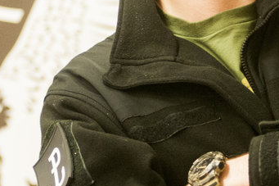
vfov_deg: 3.3
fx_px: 3217
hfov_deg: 5.0
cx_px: 74
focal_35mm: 415
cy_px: -10
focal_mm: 105
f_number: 2.8
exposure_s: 1/80
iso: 640
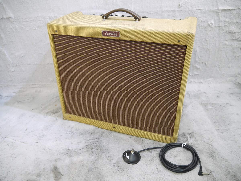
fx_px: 195
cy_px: 90
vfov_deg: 49.7
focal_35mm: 28
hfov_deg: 63.4
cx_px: 120
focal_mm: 14
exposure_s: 1/60
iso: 500
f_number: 3.5
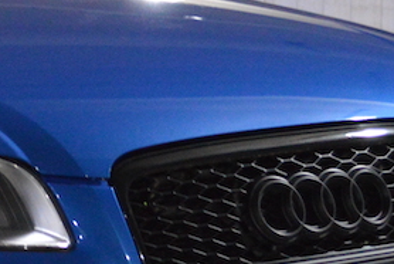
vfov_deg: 7.1
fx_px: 2114
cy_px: 219
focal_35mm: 193
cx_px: -147
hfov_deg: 10.4
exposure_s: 1/15
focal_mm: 28
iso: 2200
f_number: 4.5
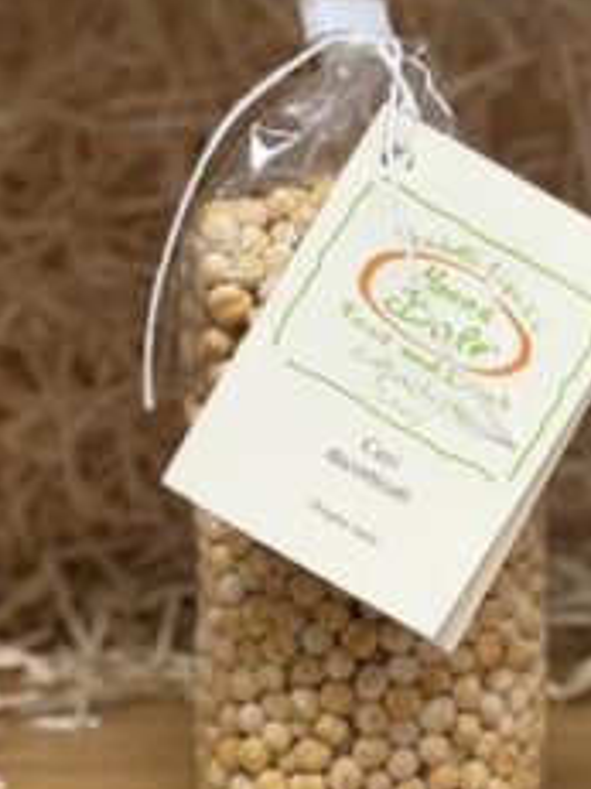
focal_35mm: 112
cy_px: 364
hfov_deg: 13.2
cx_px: 383
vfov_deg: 17.6
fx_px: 2552
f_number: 1.78
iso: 64
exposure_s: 1/50
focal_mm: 6.76
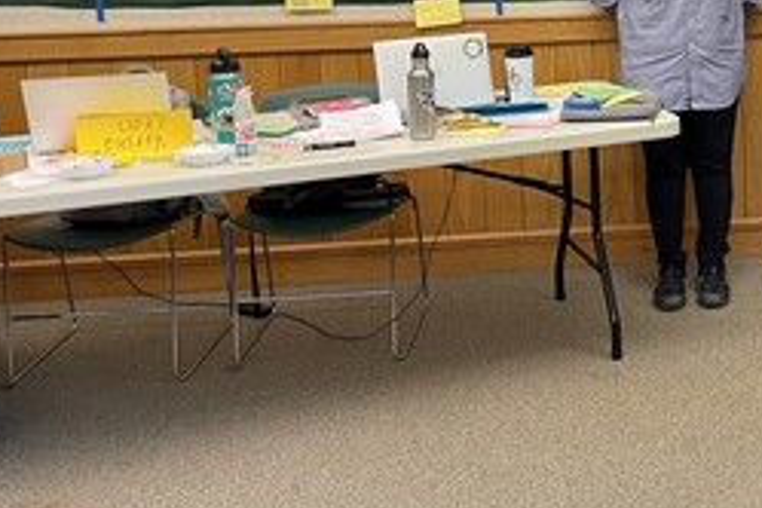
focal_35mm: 62
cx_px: 774
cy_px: 63
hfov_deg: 30.0
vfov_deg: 21.5
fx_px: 1312
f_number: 1.6
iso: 125
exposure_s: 1/60
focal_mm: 4.2
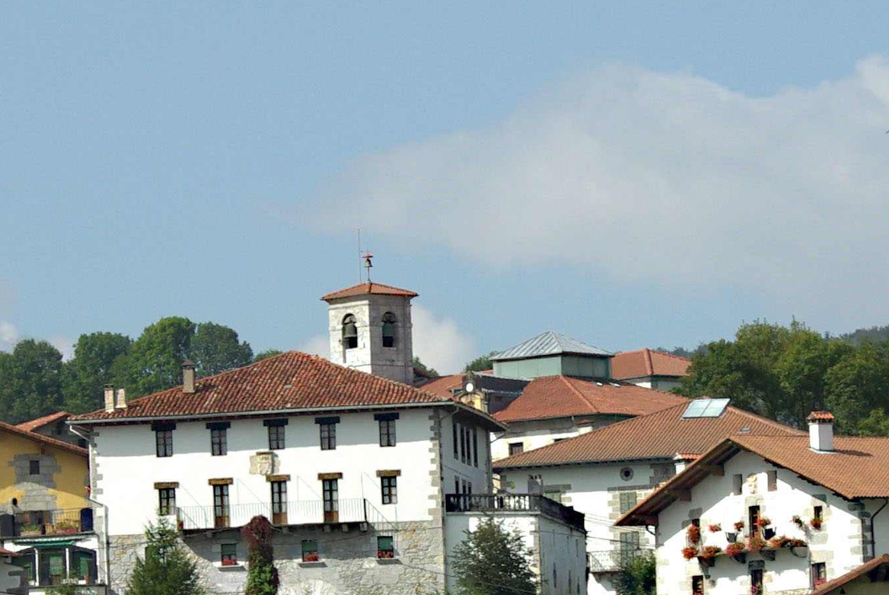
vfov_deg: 4.4
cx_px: 543
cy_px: 436
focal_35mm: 315
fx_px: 7800
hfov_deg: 6.5
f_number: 8
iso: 200
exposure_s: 1/750
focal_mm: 73
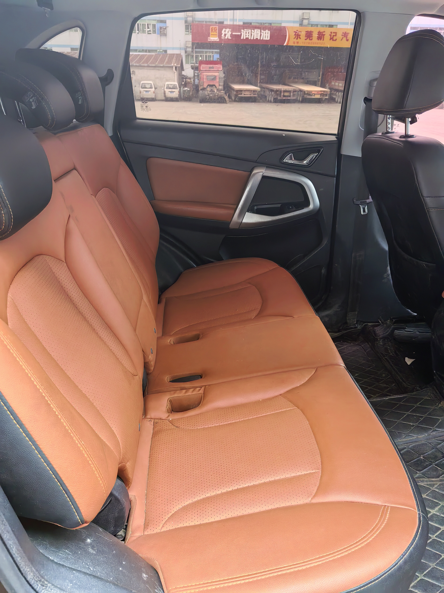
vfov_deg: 65.3
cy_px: 296
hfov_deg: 51.4
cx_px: 222
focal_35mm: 27
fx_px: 462
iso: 400
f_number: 1.9
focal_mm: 5.52
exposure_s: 1/167
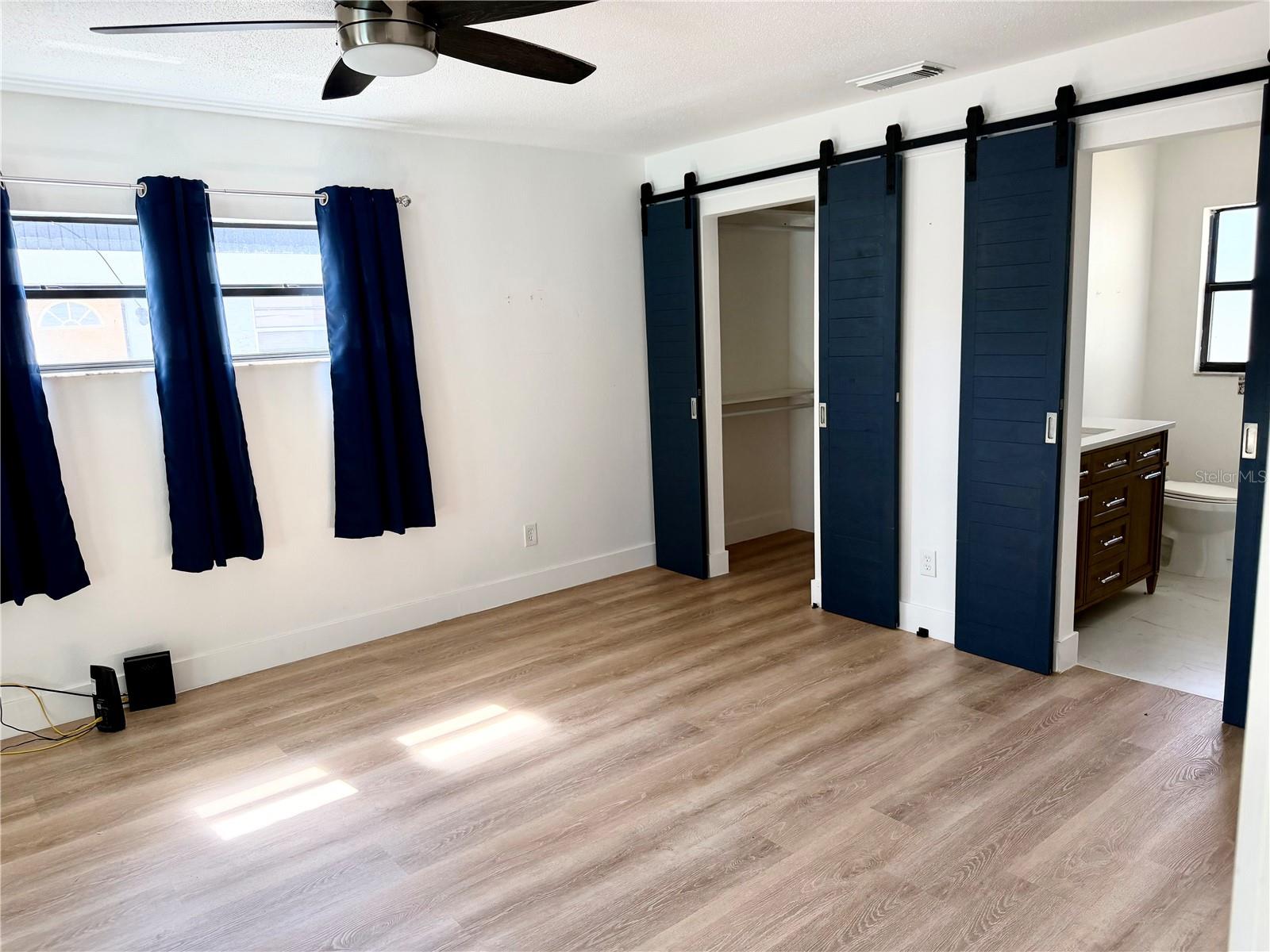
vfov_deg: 56.8
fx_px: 881
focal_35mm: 24
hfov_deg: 71.6
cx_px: 635
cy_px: 476
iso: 200
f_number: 1.78
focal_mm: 6.76
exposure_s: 1/225
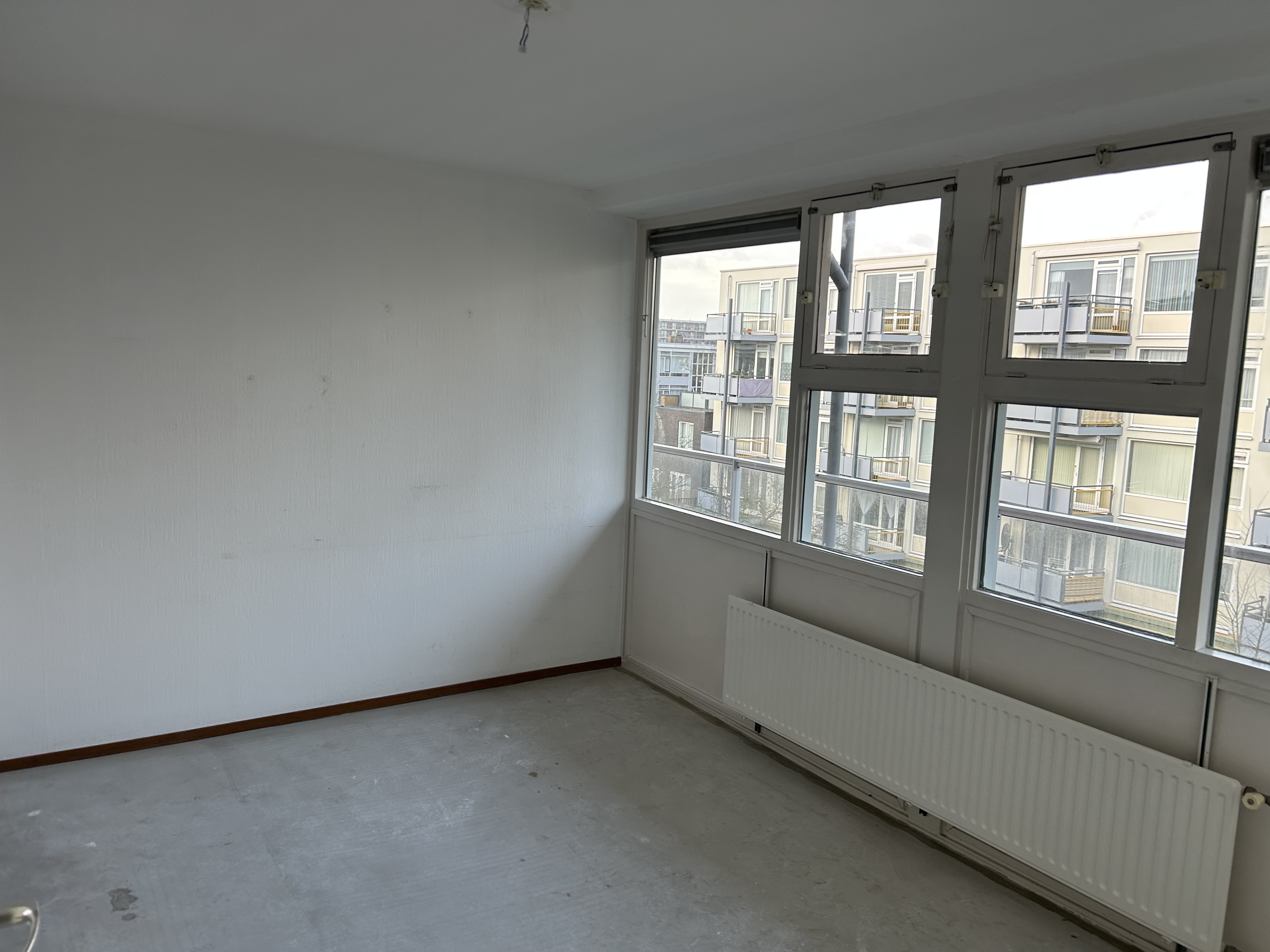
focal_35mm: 26
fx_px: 954
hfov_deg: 67.3
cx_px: 635
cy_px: 476
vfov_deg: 53.1
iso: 64
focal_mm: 5.7
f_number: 1.5
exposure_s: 1/121
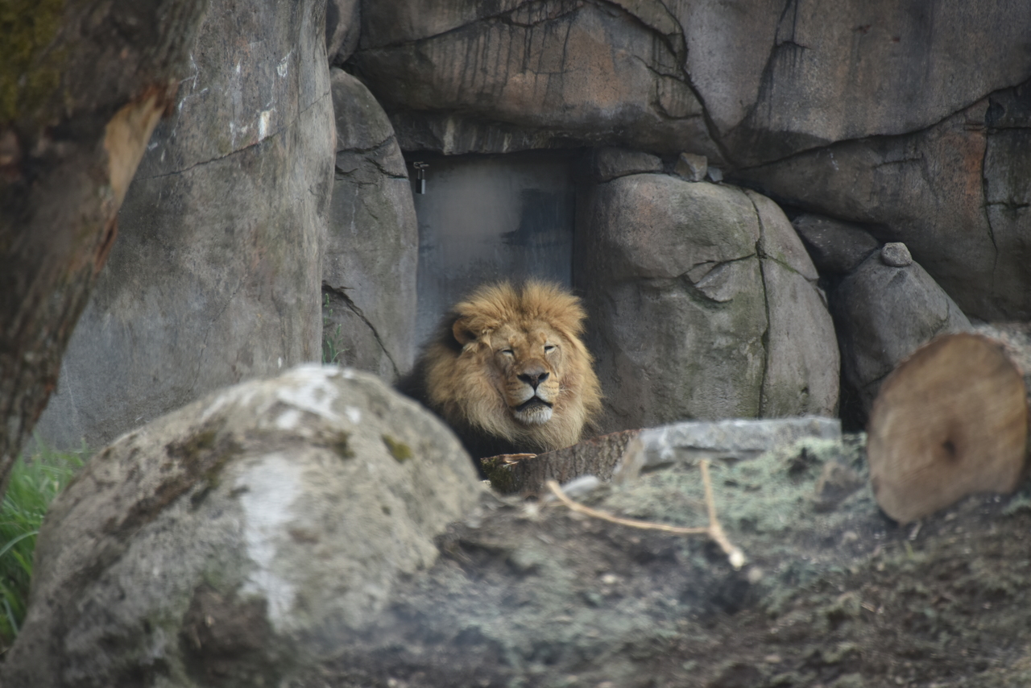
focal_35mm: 300
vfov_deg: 4.6
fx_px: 8593
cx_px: 516
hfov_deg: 6.9
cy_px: 344
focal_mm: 300
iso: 640
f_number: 5.6
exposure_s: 1/640
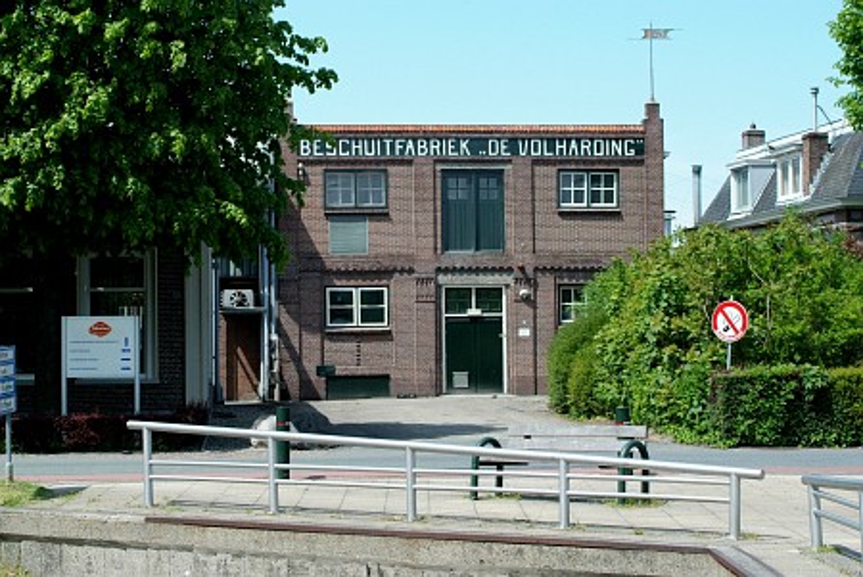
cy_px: 288
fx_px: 1872
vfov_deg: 17.5
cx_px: 432
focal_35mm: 78
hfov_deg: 26.0
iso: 400
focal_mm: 52
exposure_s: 1/750
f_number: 6.7
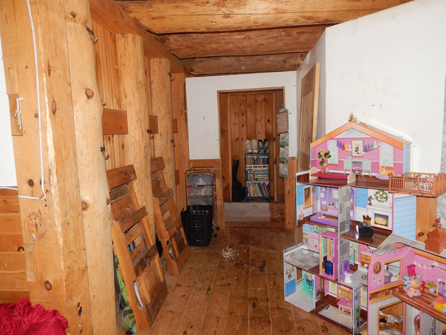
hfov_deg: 73.9
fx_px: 296
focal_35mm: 23
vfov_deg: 58.9
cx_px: 223
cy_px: 168
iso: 200
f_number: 3
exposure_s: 1/30
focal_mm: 4
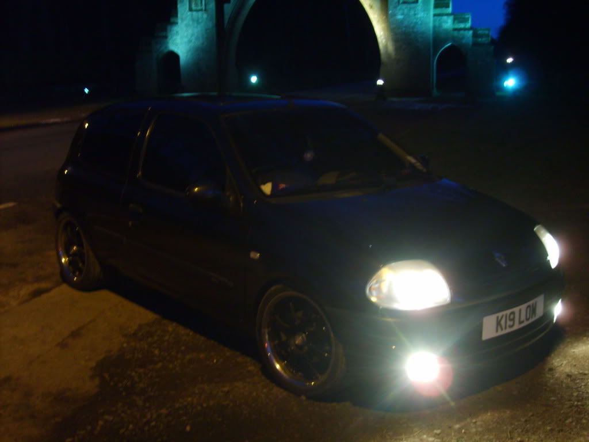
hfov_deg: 43.9
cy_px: 221
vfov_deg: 33.6
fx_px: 732
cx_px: 294
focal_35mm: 43
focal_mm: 7.2
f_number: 3
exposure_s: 1/4
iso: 140
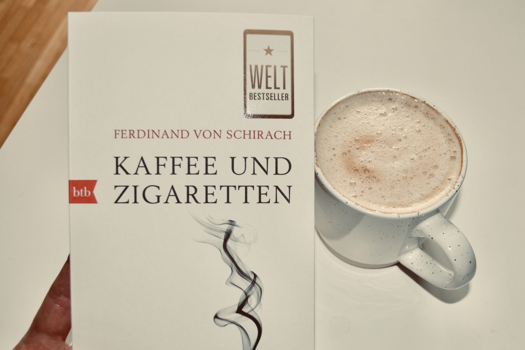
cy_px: 201
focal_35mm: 43
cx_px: 301
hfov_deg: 45.3
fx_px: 627
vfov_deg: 31.2
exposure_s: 1/60
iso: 450
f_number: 4
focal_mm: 24
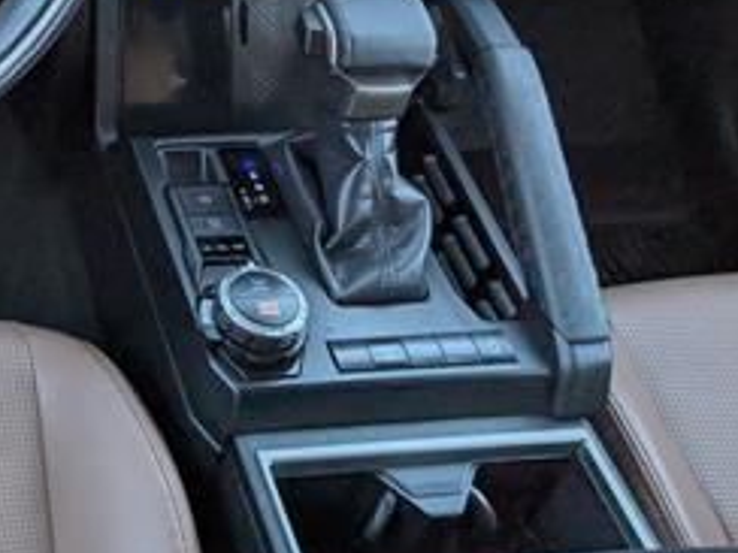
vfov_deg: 22.4
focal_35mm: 63
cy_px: 6
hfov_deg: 27.0
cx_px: -157
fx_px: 1343
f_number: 1.68
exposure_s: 1/400
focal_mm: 6.9
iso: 24
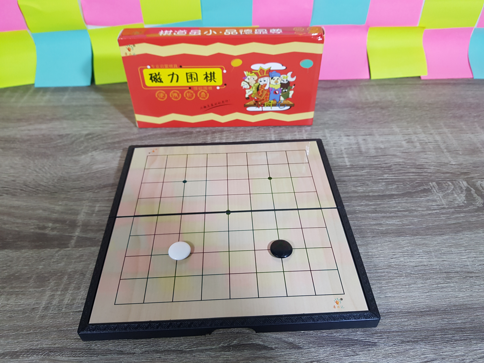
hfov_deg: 67.3
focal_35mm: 26
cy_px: 182
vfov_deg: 53.1
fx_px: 364
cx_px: 242
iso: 125
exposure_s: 1/50
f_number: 1.7
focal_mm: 4.2
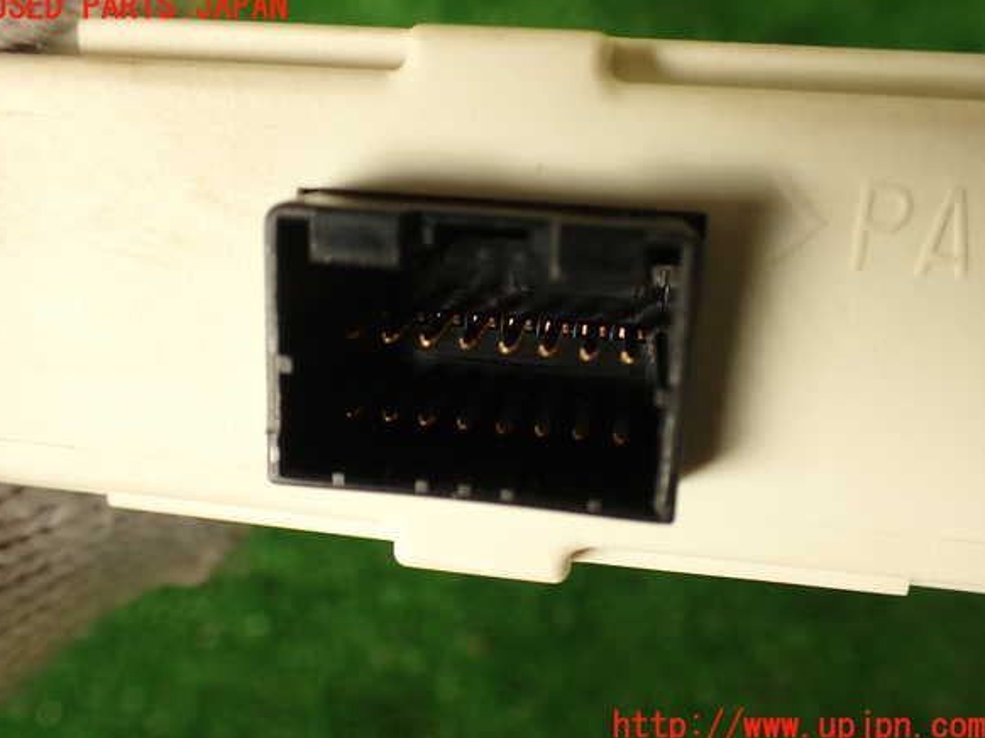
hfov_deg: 55.4
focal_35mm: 33
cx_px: 487
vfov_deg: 42.9
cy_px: 367
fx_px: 939
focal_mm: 5.79
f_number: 2.4
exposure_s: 1/60
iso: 125
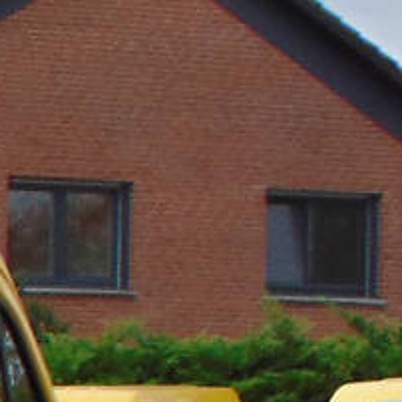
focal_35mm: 294
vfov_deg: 5.9
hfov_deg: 5.4
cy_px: 708
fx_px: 3863
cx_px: -1029
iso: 80
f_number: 3.3
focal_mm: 7.6
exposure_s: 1/160
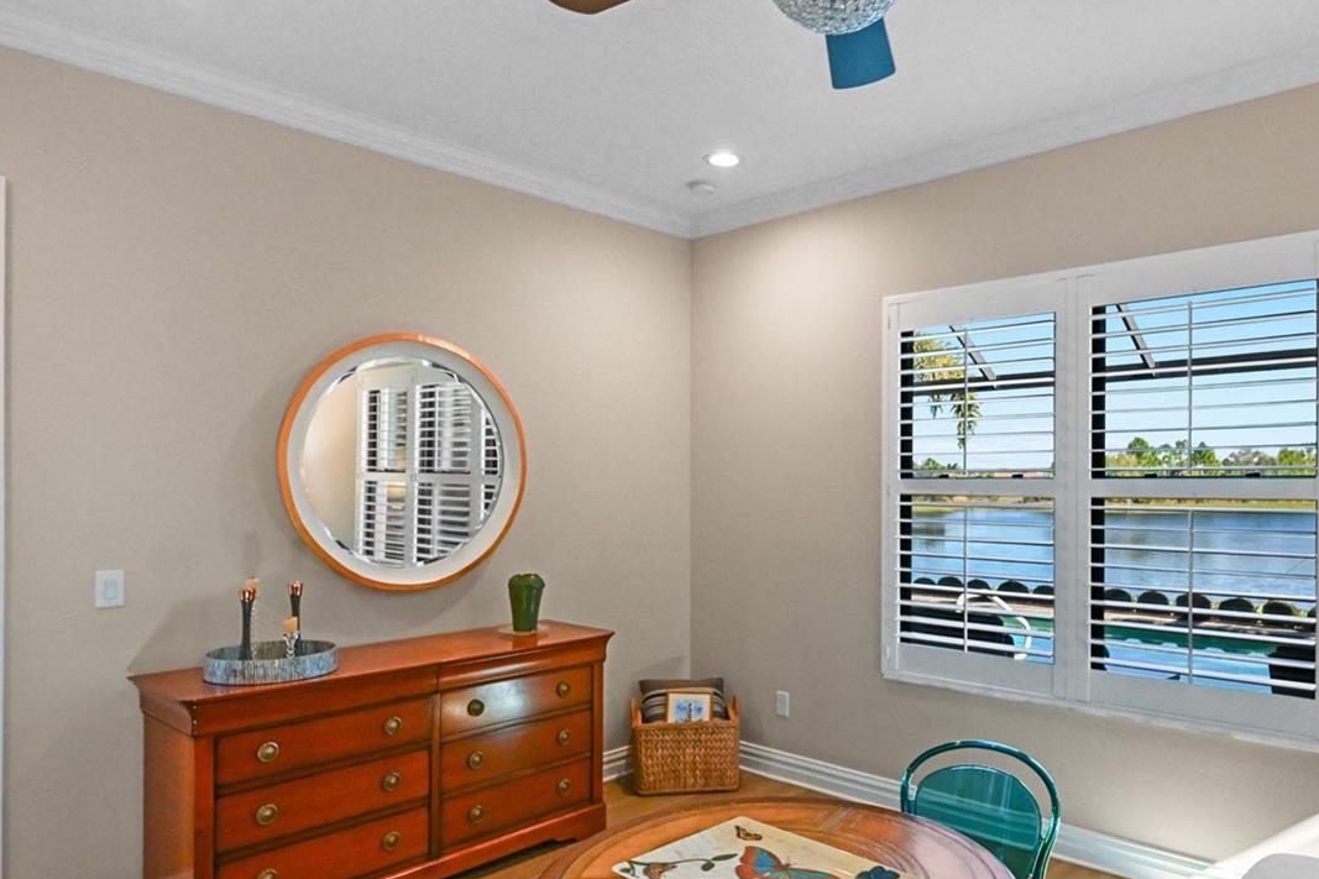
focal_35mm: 24
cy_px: 467
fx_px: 879
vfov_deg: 53.1
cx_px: 789
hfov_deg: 73.0
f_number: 8
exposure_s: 1/160
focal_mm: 16
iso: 3200
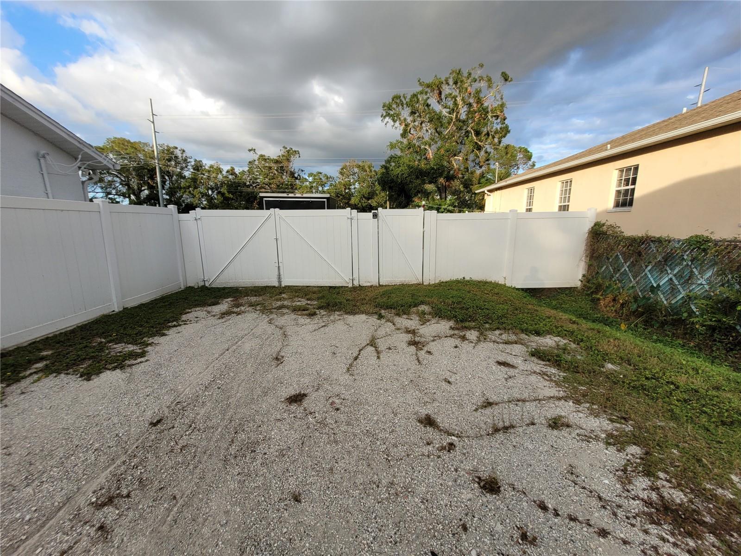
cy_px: 278
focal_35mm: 13
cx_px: 370
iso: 40
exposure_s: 1/387
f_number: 2.2
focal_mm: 1.74
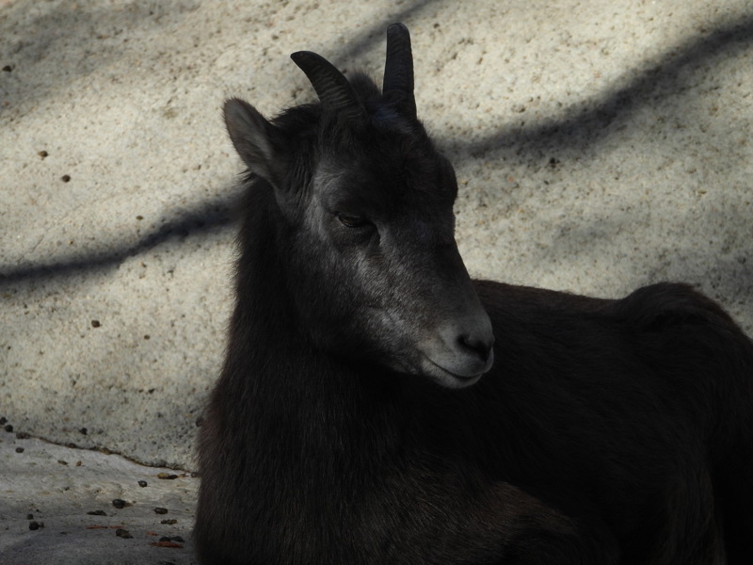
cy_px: 282
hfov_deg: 4.0
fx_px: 10876
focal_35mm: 500
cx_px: 376
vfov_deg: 3.0
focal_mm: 89.9
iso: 100
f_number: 5
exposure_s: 1/640
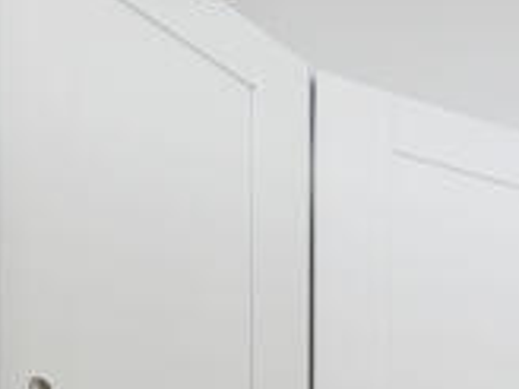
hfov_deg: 11.1
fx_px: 1349
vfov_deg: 12.4
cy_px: 969
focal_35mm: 90
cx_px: 1608
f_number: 6.4
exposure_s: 1/30
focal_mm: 10
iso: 250
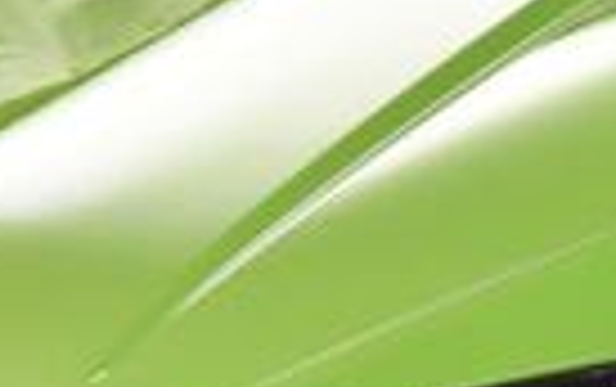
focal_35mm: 523
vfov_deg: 2.5
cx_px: 688
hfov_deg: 4.0
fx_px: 8791
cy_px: 916
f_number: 5.6
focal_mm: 55
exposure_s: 1/160
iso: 800
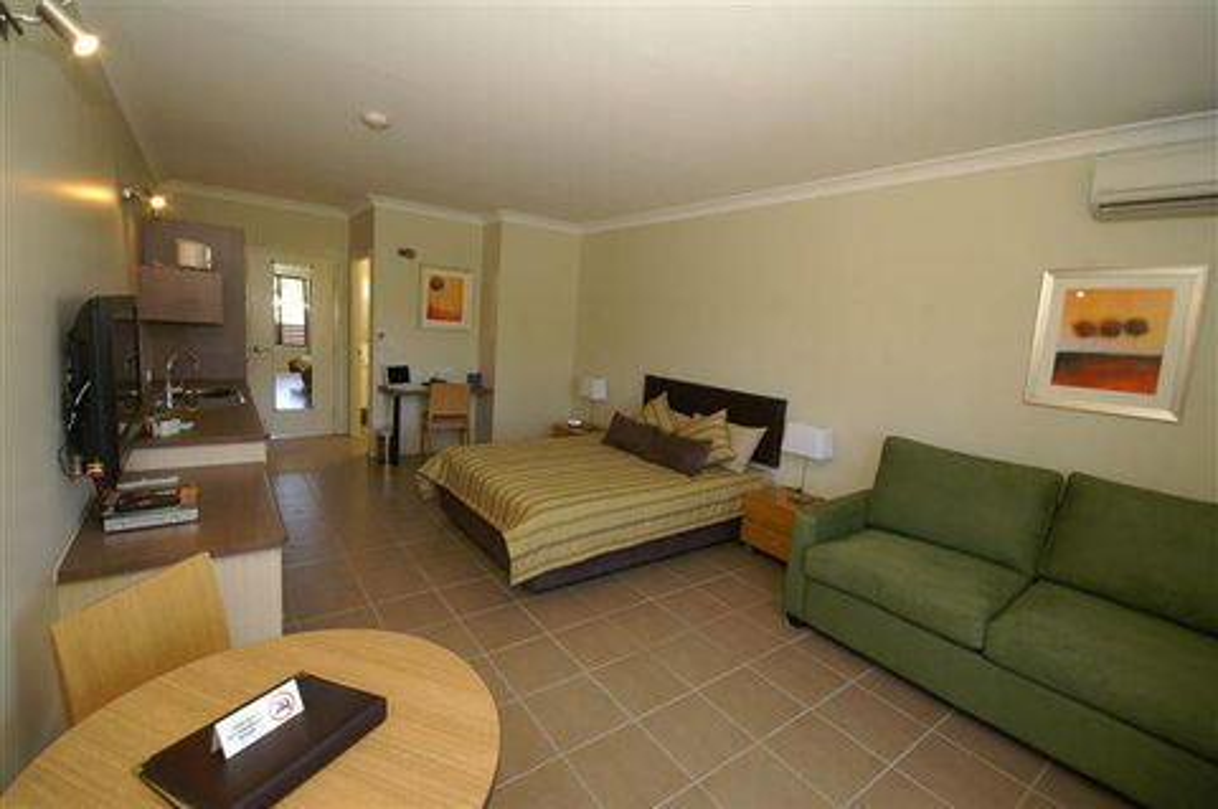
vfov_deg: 77.2
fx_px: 507
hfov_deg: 100.4
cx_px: 609
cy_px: 404
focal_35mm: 15
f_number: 8
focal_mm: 10
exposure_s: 1/10
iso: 400
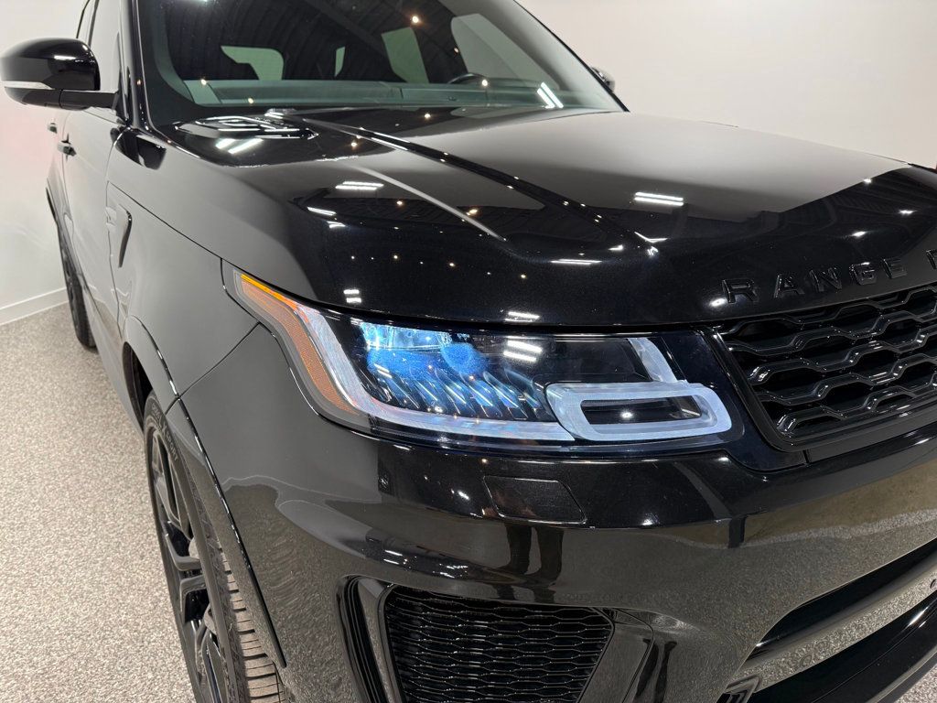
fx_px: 650
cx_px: 468
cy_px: 352
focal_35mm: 24
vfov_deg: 56.8
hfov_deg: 71.6
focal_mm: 6.76
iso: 160
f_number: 1.78
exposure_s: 1/166
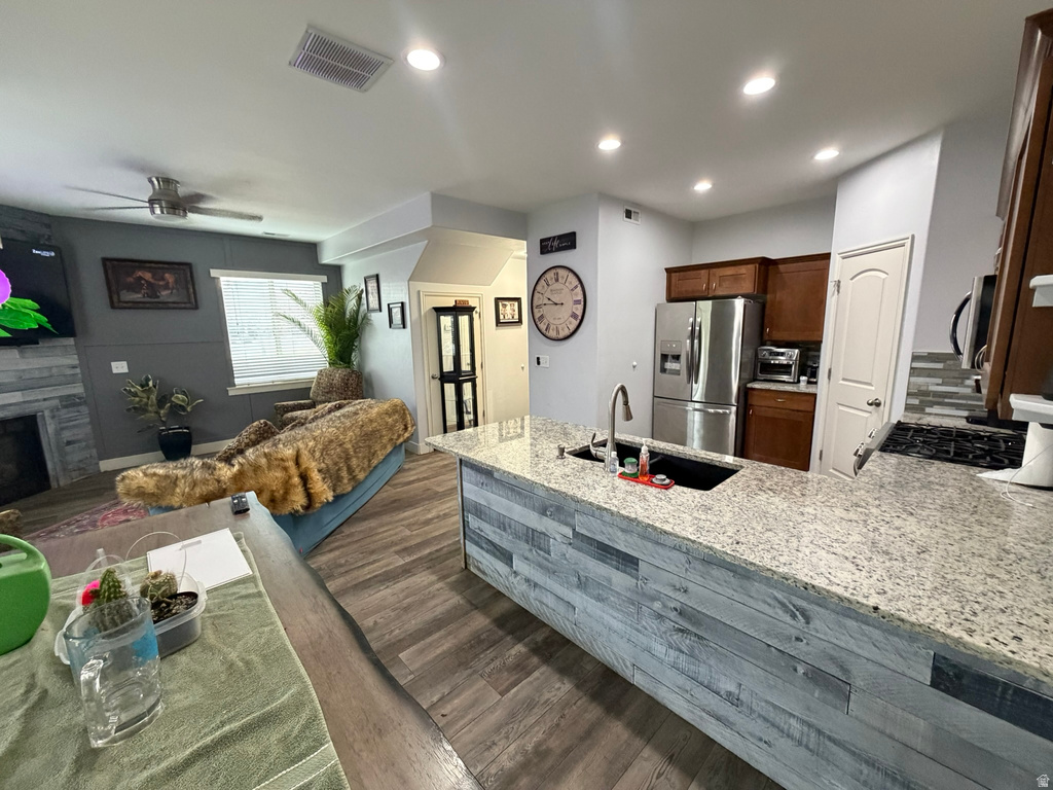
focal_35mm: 14
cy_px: 395
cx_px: 526
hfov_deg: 102.1
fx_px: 426
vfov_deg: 85.7
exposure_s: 1/60
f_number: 2.2
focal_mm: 2.22
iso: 500
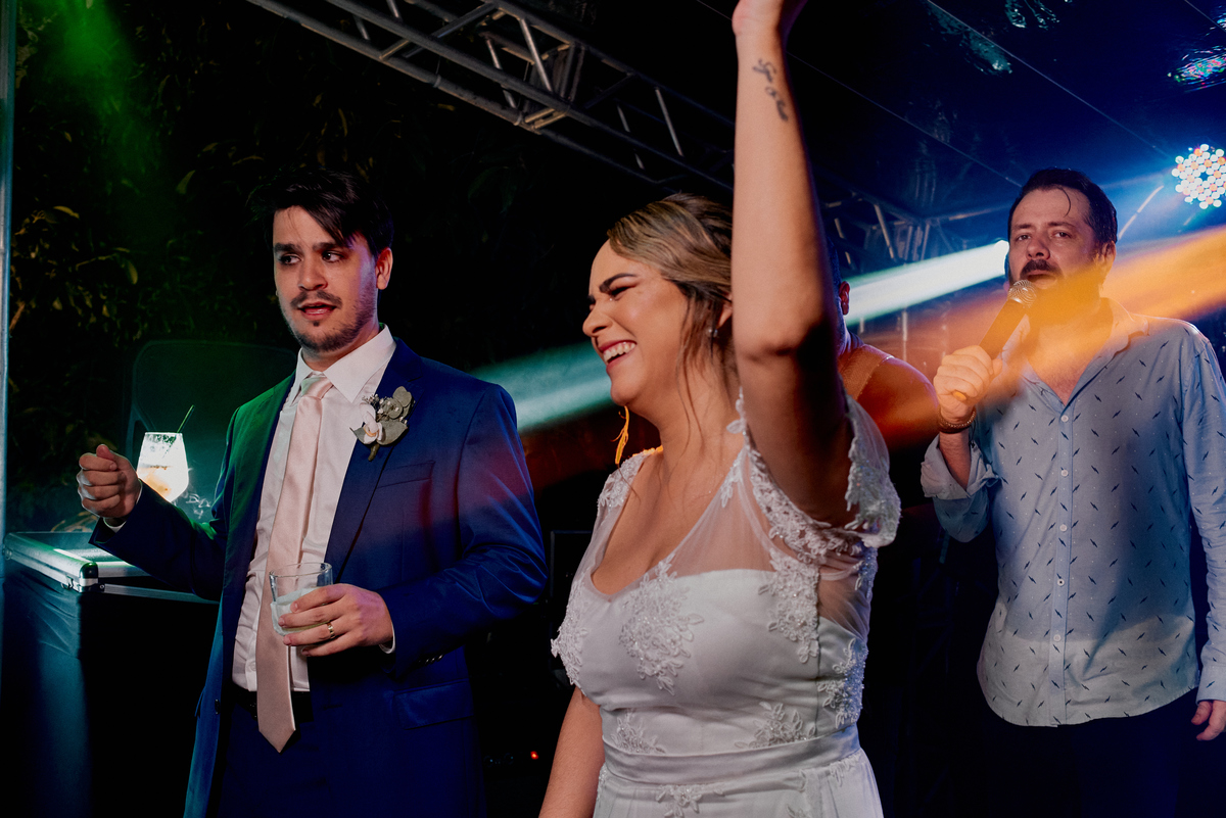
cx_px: 613
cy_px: 409
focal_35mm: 35
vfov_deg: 37.9
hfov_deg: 54.4
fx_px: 1192
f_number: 5
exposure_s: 1/160
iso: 3200
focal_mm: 35
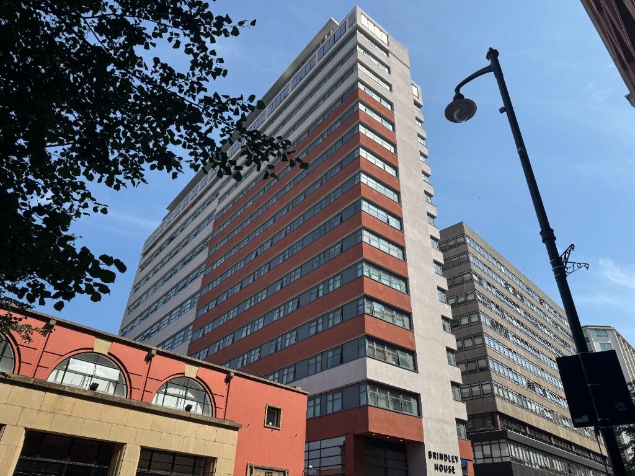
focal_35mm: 24
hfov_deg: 71.6
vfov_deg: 56.8
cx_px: 318
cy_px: 238
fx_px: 440
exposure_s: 1/3597
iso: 80
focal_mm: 6.76
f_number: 1.78
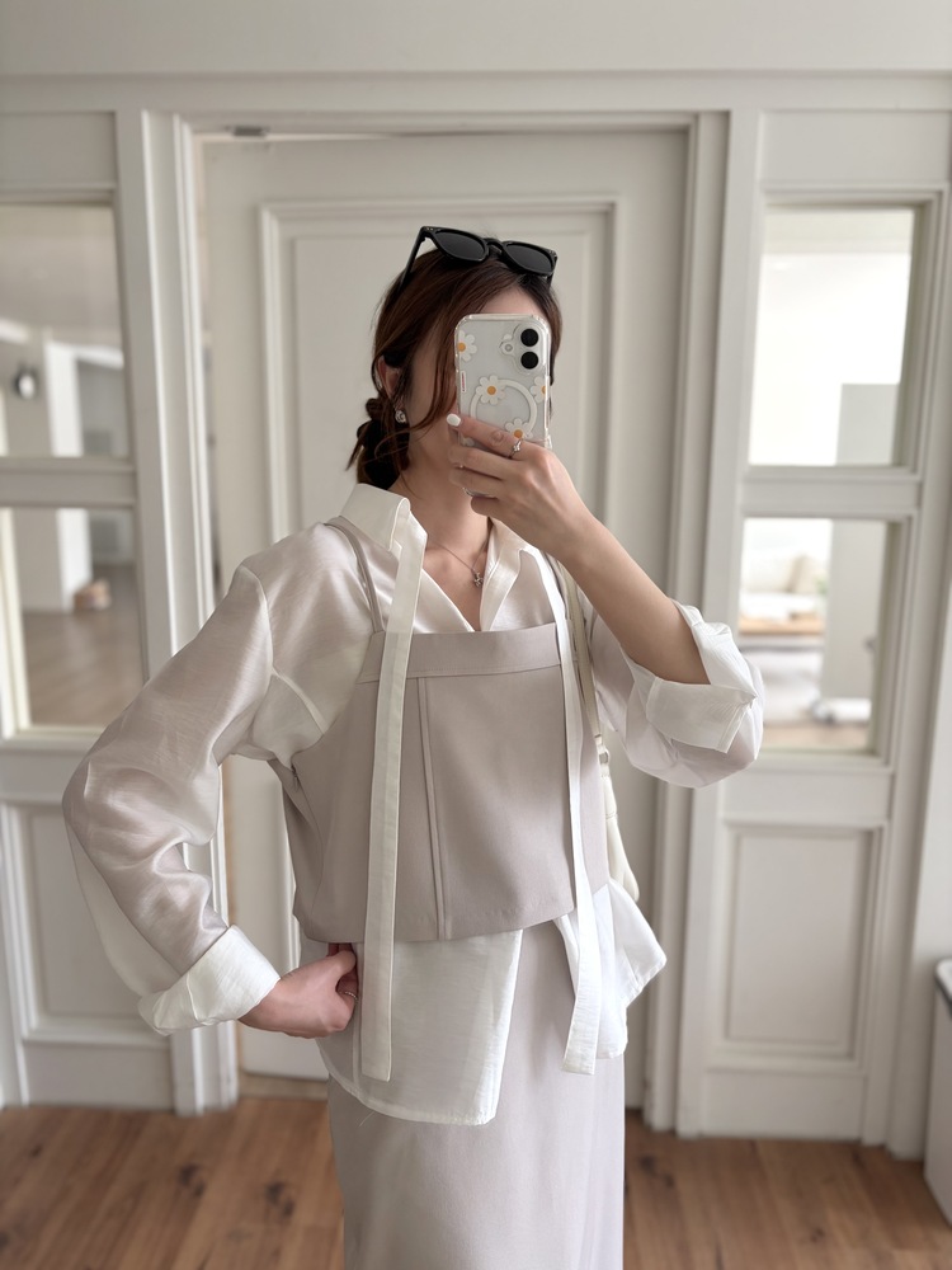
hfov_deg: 53.1
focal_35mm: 26
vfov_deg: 67.3
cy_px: 635
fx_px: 953
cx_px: 476
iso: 100
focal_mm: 5.96
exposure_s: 1/122
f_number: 1.6
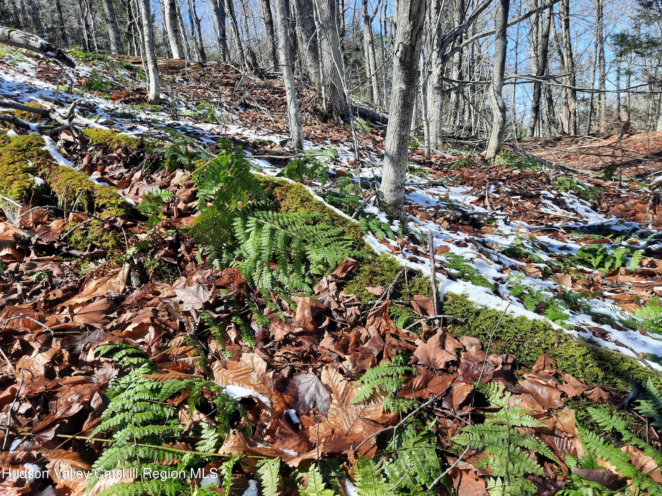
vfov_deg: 54.9
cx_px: 331
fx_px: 478
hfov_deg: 69.4
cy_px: 248
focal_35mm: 25
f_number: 2
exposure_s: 1/218
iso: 32
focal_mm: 4.6
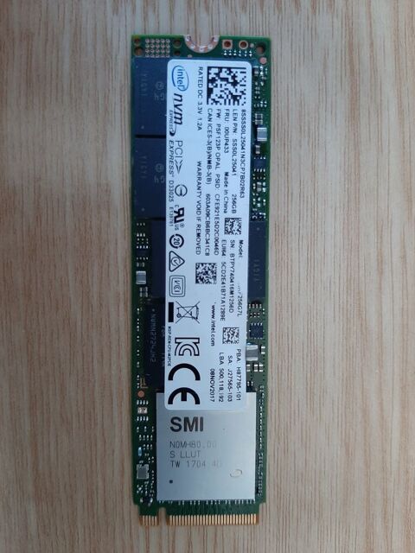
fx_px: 416
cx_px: 208
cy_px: 276
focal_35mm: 26
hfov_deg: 53.1
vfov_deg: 67.3
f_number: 1.7
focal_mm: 3.93
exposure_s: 1/33
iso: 200
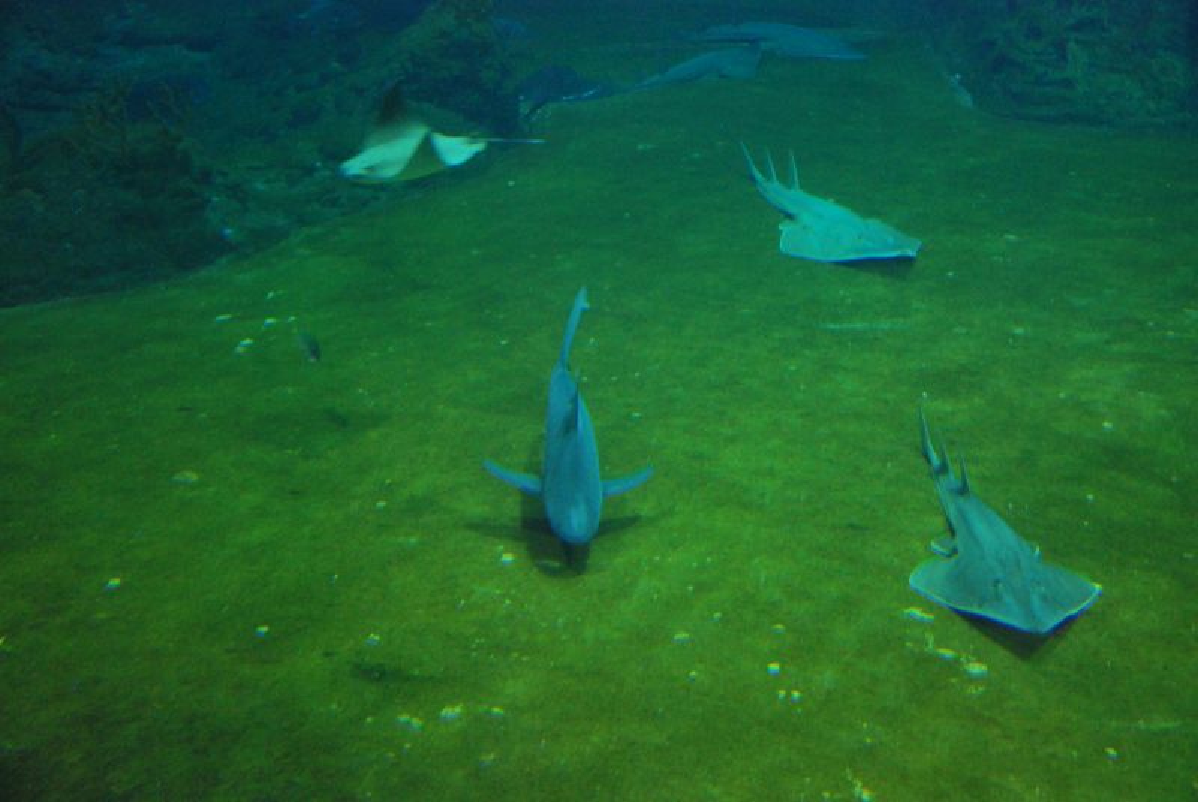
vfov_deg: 25.8
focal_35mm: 52
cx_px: 599
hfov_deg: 37.8
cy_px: 401
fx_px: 1750
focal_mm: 35
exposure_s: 1/15
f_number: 4.5
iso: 1600
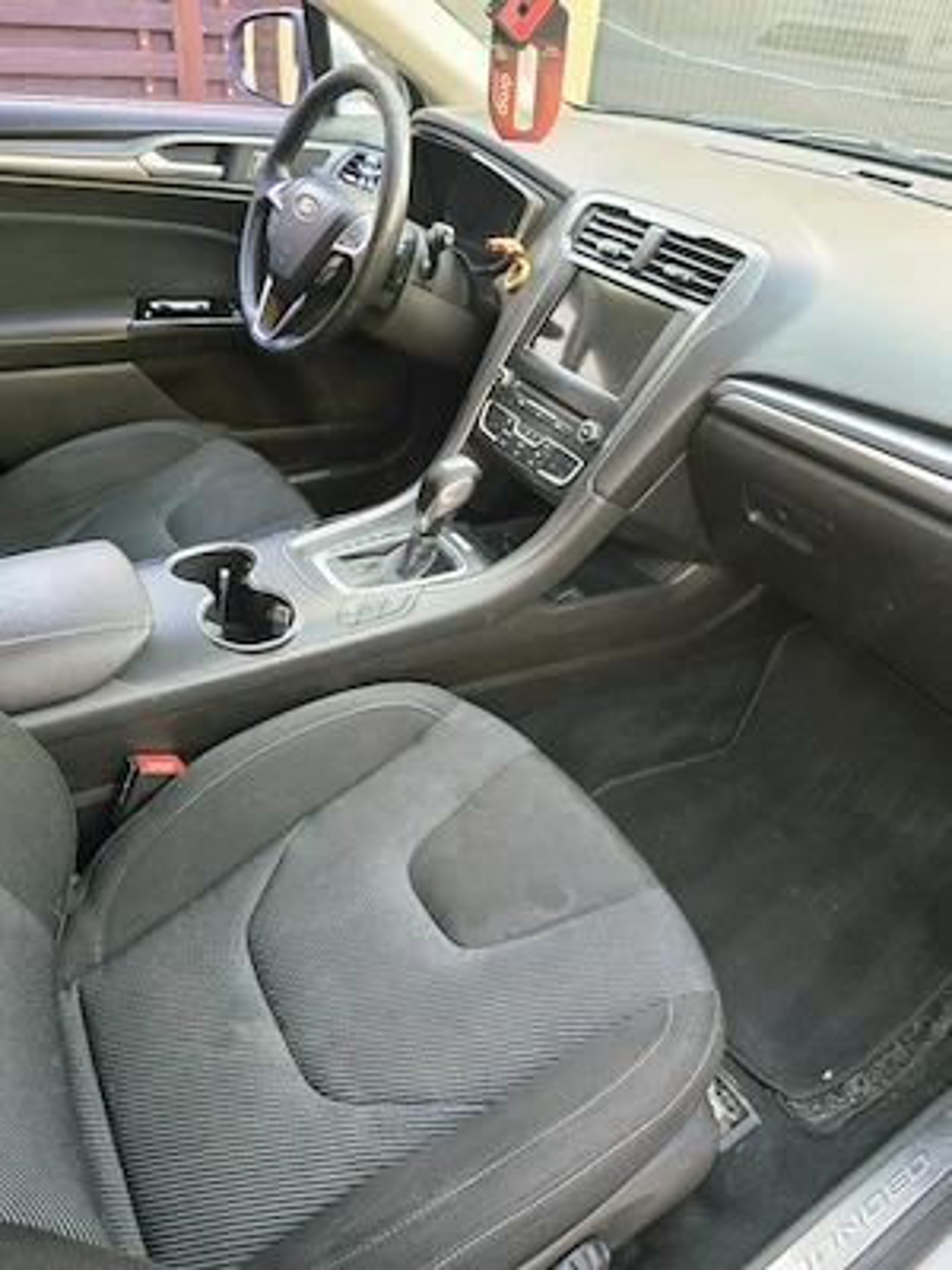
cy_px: 635
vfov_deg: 73.9
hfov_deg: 58.9
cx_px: 476
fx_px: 843
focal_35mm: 23
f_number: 1.7
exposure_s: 1/101
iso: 160
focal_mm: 6.3
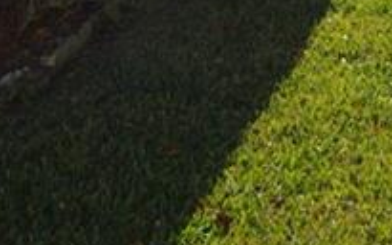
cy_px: -441
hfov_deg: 15.7
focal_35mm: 119
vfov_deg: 9.2
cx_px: 637
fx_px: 1271
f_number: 8
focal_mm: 10
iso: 100
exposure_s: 1/250
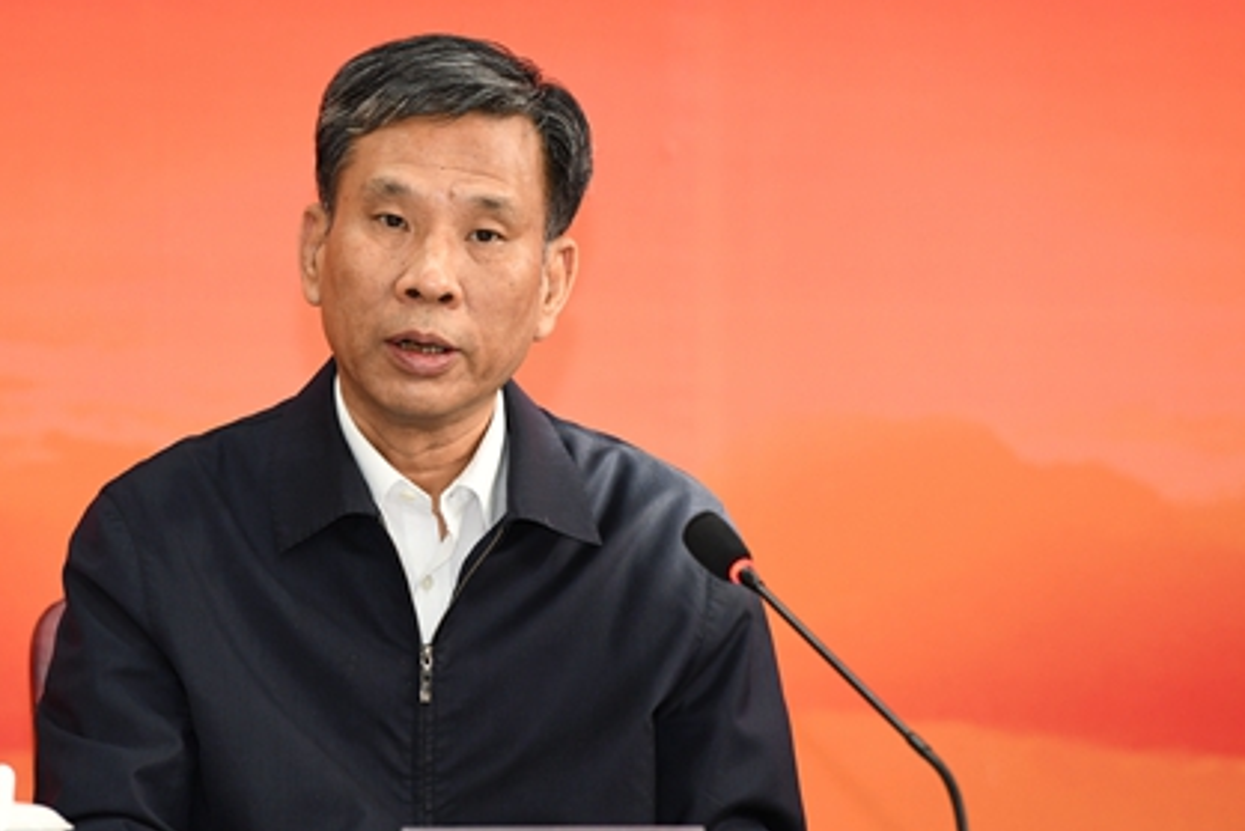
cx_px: 438
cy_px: 393
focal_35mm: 287
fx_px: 9928
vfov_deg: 4.8
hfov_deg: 7.2
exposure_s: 1/60
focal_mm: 200
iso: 1600
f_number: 4.5
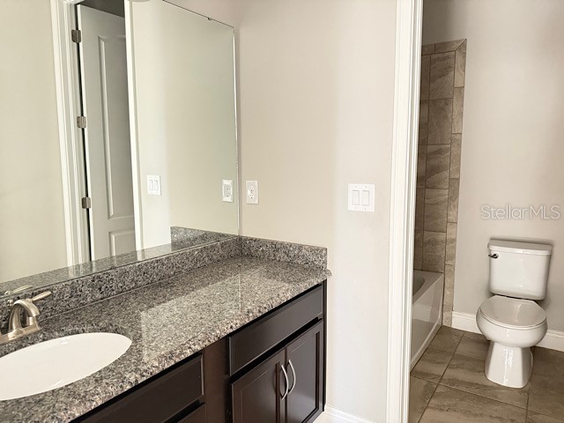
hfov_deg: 71.6
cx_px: 282
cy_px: 212
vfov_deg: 56.8
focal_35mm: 24
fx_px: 391
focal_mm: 6.76
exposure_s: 1/30
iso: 1250
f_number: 1.78
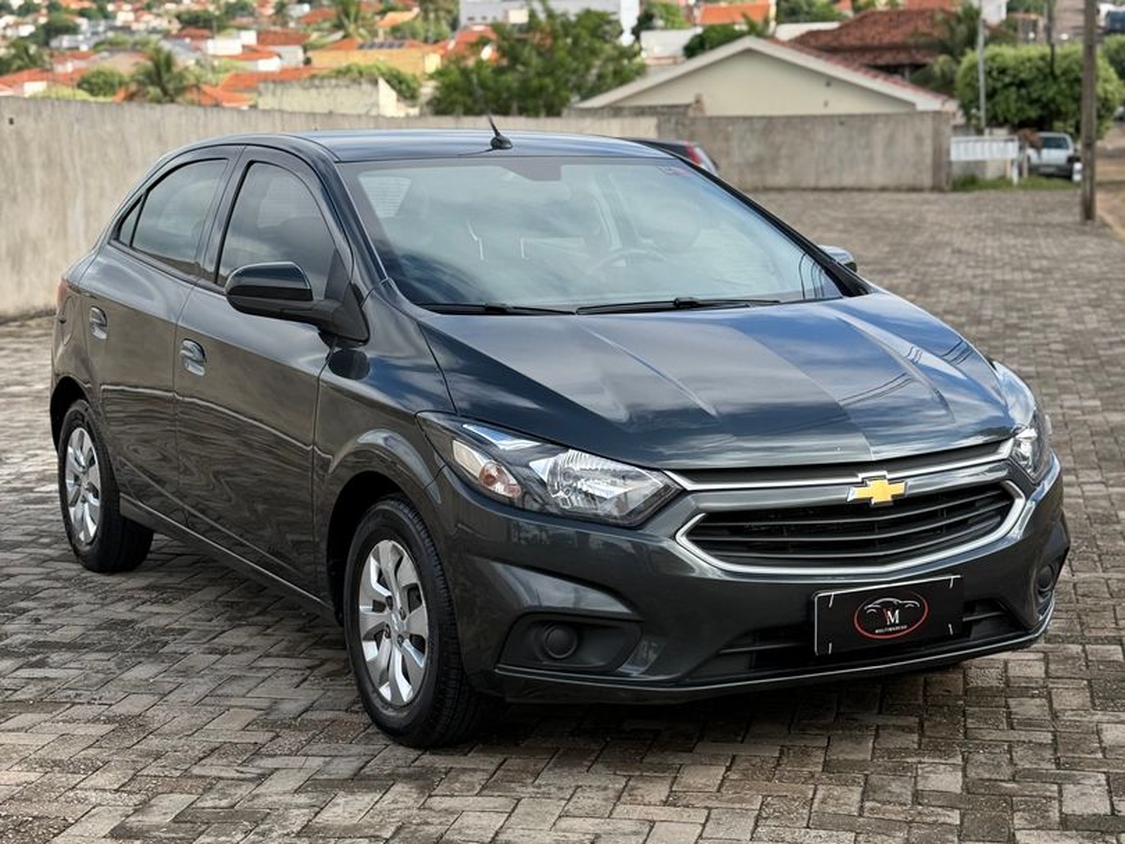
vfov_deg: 30.3
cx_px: 562
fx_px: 1560
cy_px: 422
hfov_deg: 39.6
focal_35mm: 48
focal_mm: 6.76
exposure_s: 1/2088
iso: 64
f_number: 1.78
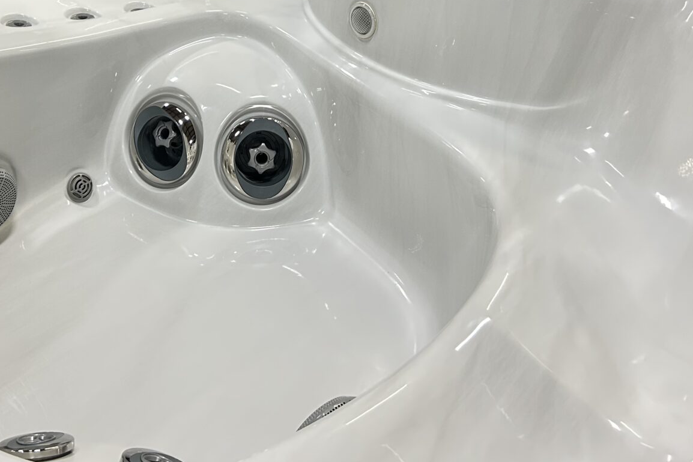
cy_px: 11
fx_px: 924
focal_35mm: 48
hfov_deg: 40.6
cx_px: 235
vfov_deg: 26.7
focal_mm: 5.7
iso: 160
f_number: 1.5
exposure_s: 1/60
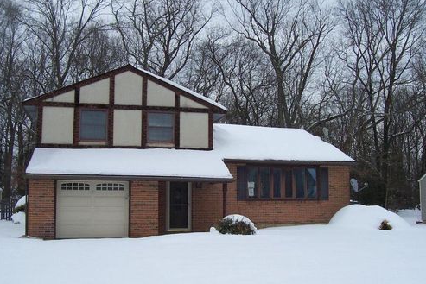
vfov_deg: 34.2
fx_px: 462
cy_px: 157
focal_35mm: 39
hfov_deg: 49.5
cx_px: 213
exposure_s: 1/180
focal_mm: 5.6
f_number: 5.6
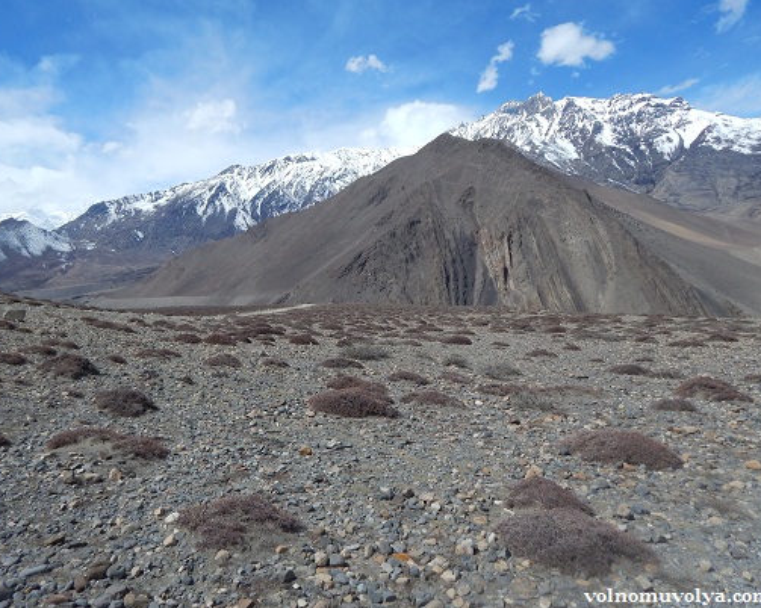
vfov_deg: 56.8
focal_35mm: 25
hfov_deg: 68.0
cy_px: 293
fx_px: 563
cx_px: 353
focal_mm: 4
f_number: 6
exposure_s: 1/800
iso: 125
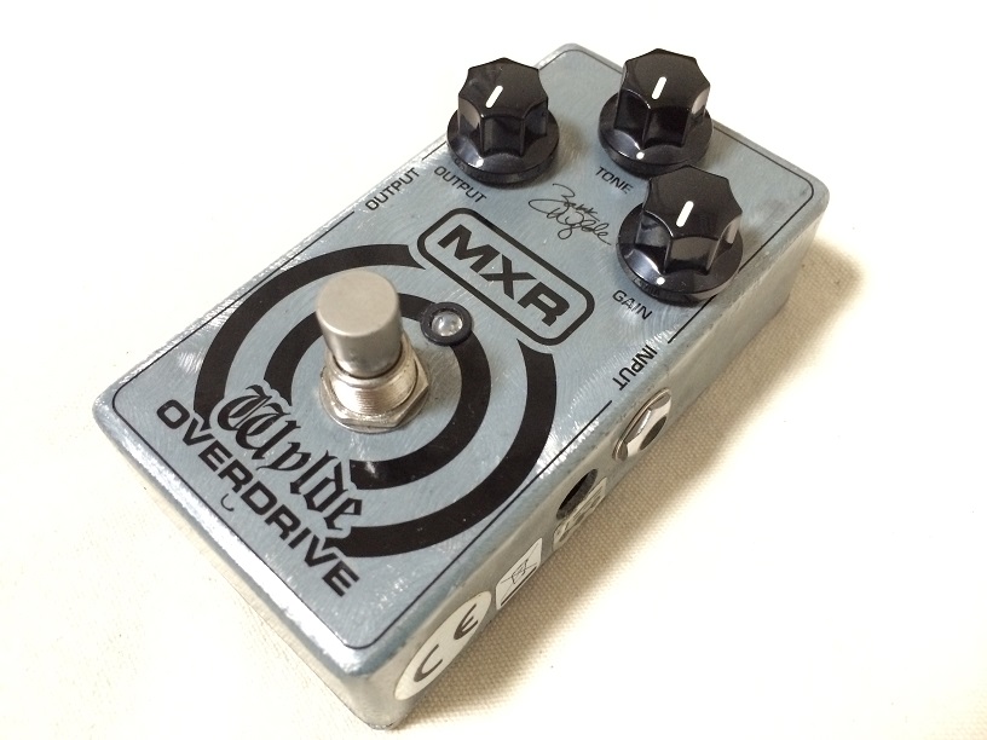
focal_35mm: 30
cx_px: 494
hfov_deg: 60.0
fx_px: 855
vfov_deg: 46.8
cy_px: 370
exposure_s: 1/17
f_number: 2.2
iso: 320
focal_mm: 4.12
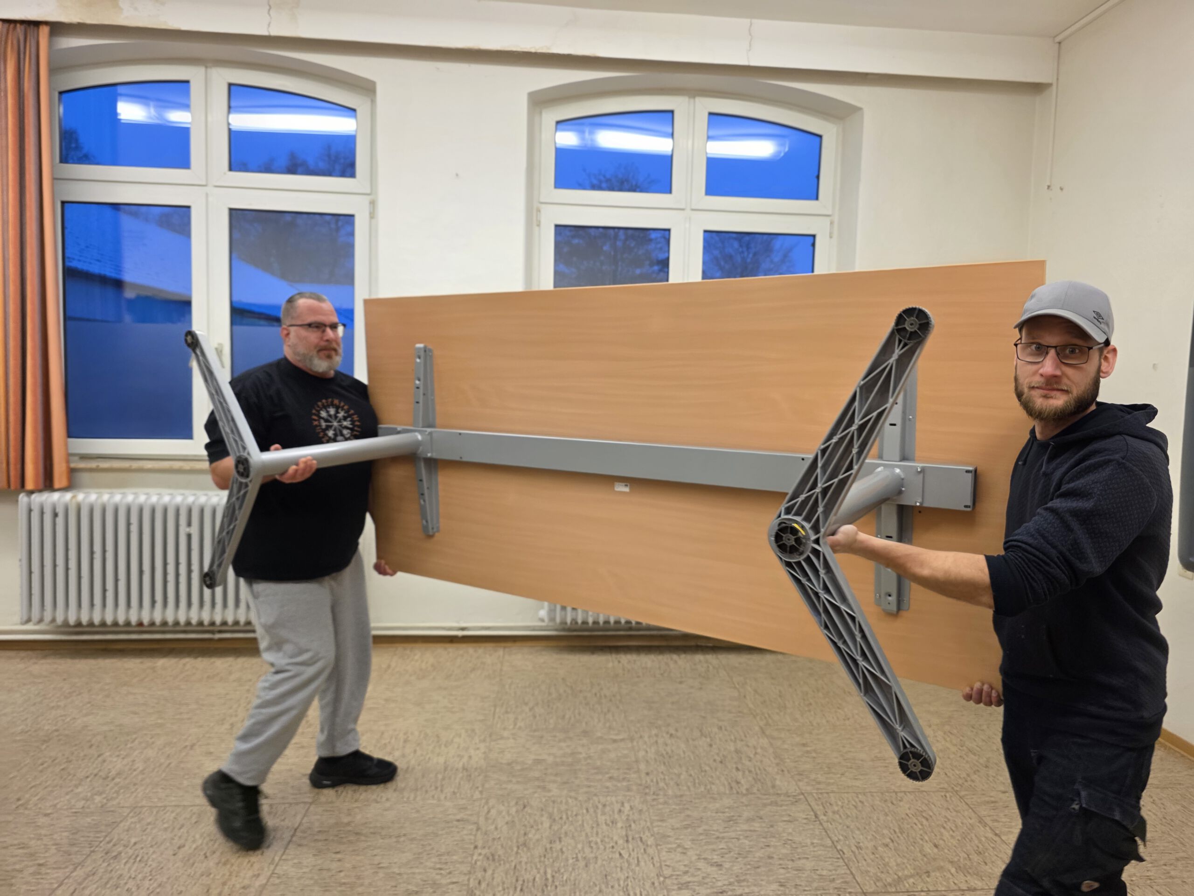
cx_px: 597
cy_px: 448
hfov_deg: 73.9
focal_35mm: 23
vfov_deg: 58.9
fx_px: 793
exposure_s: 1/100
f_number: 1.7
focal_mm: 6.3
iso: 200
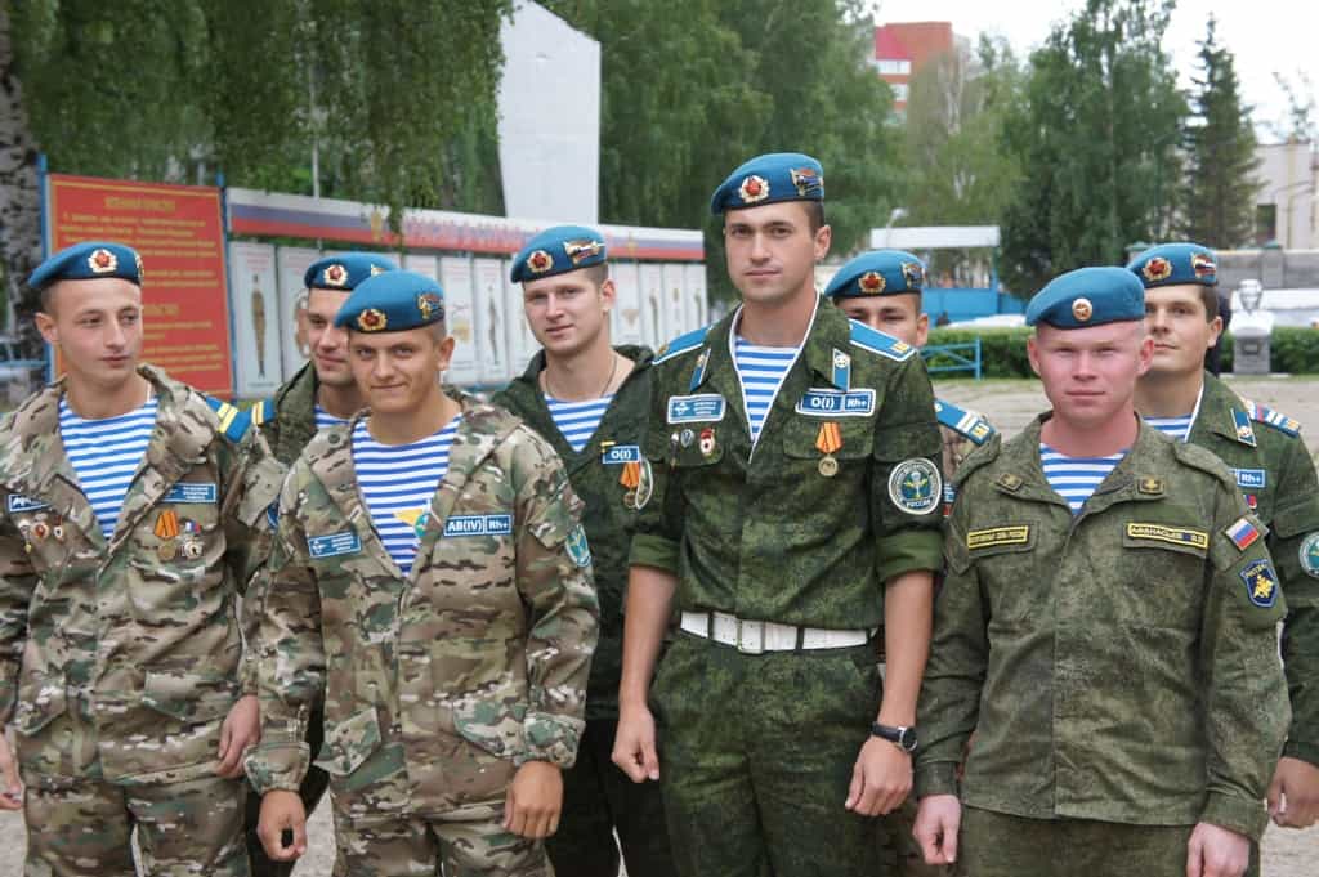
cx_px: 660
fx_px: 2526
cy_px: 438
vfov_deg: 19.7
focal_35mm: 69
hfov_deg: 29.3
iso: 200
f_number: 5.6
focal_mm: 46
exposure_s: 1/160
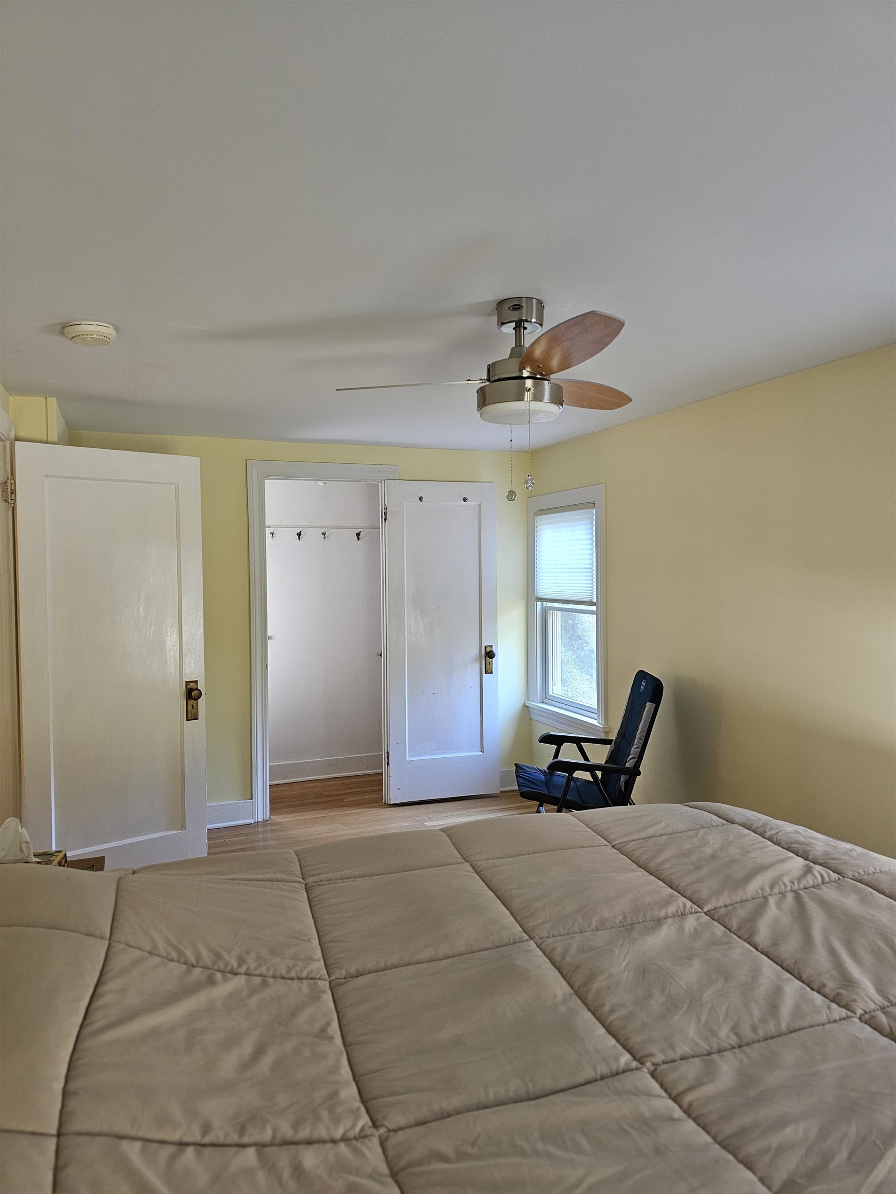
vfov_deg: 73.9
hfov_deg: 58.9
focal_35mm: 23
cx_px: 448
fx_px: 794
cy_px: 597
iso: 640
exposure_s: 1/120
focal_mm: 6.3
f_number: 1.7
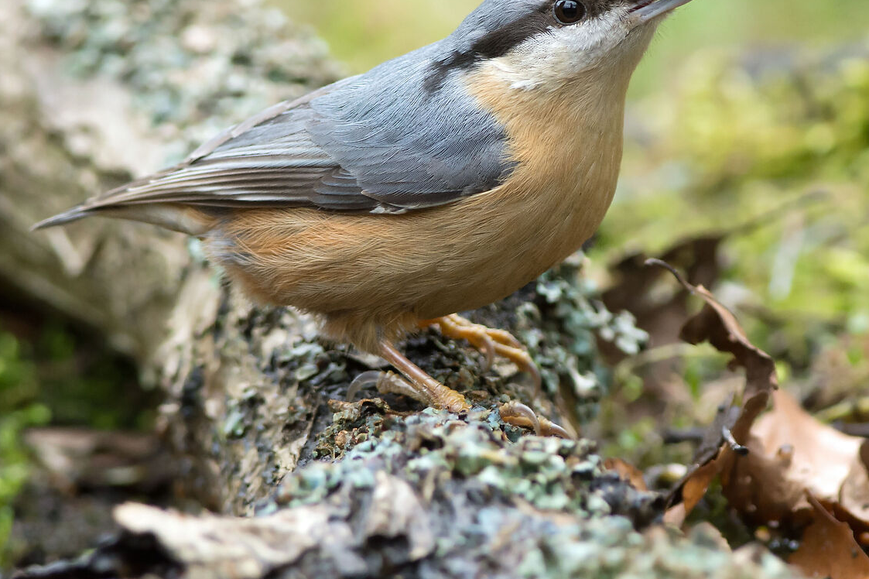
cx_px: 462
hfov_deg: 2.1
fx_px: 23213
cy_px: 250
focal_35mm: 962
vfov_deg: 1.4
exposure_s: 1/400
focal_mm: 300
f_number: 5.6
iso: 800
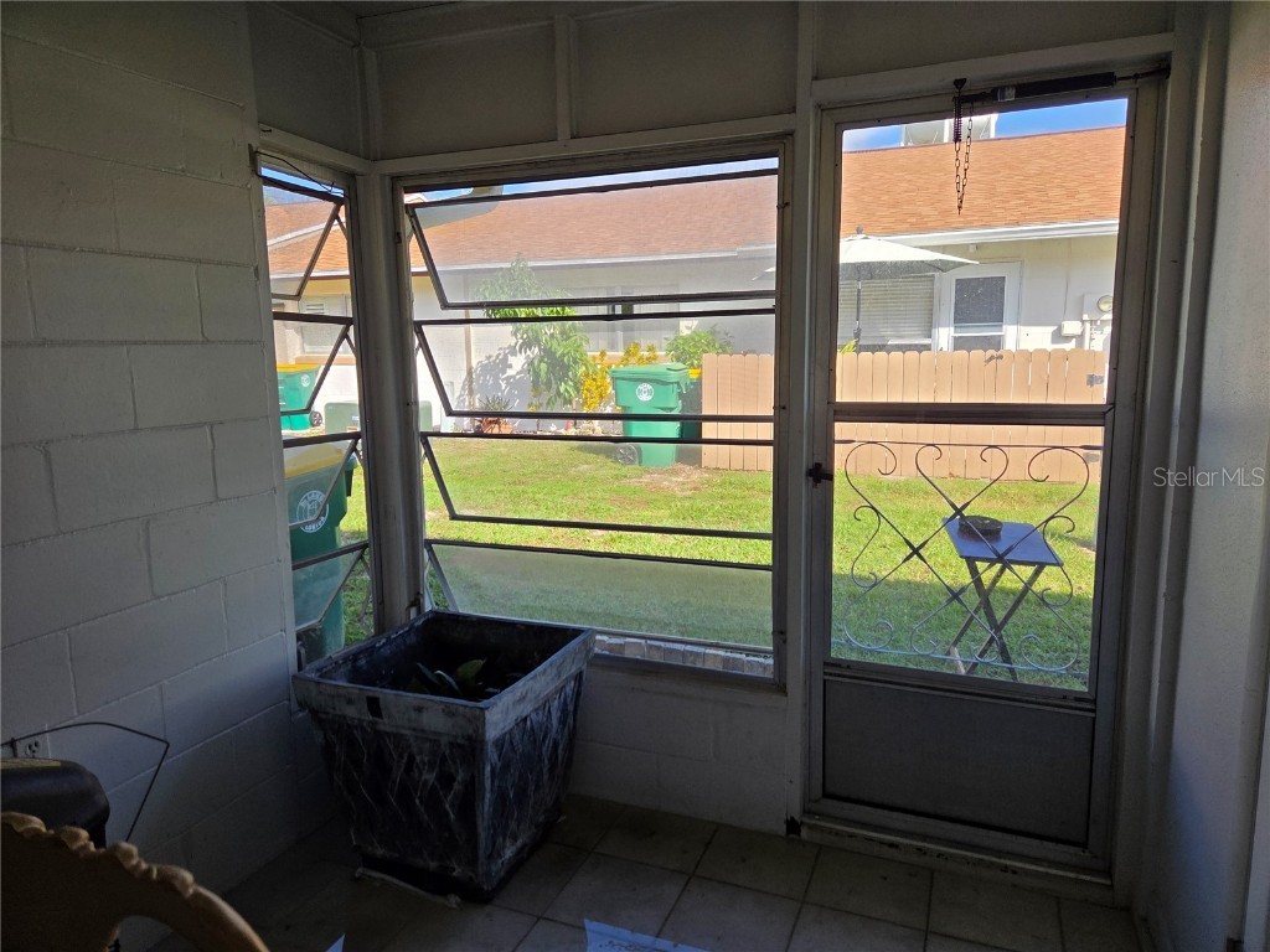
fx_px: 844
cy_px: 476
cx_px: 635
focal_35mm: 23
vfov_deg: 58.9
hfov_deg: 73.9
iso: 80
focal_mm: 5.4
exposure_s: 1/1700
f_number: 1.8
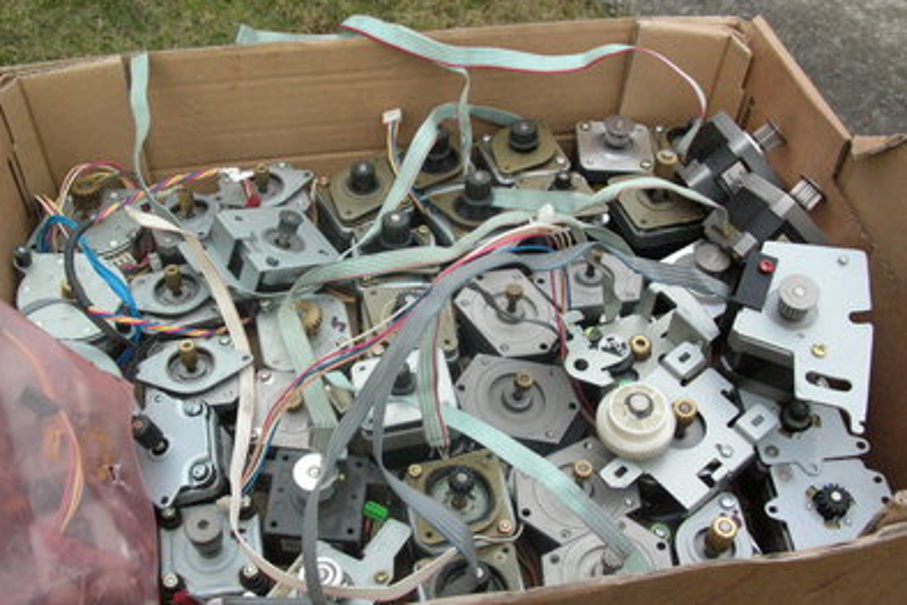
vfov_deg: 35.1
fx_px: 958
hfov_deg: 50.7
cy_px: 331
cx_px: 456
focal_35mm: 38
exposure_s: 1/501
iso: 200
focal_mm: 6
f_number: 3.7
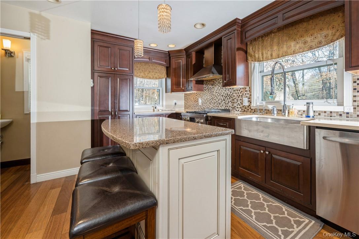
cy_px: 120
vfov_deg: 81.1
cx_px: 180
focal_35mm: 14
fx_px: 140
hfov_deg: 104.3
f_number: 11
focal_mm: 14
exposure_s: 1/8
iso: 200
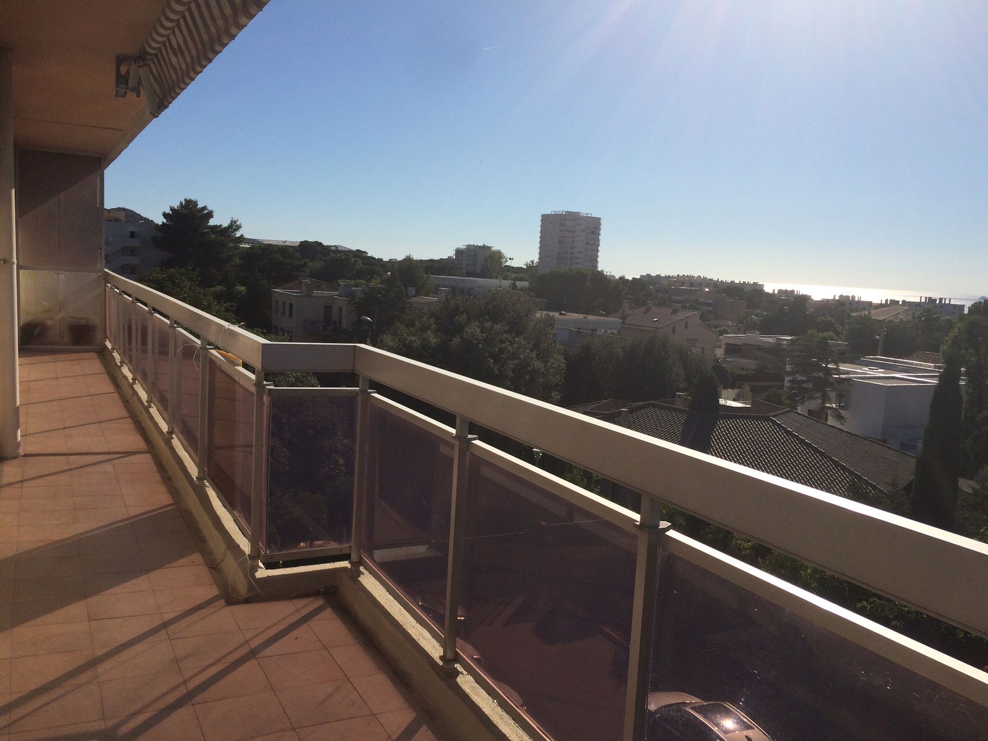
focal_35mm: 29
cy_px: 370
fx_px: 828
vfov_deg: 48.2
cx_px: 494
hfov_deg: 61.7
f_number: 2.2
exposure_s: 1/5128
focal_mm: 4.15
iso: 32
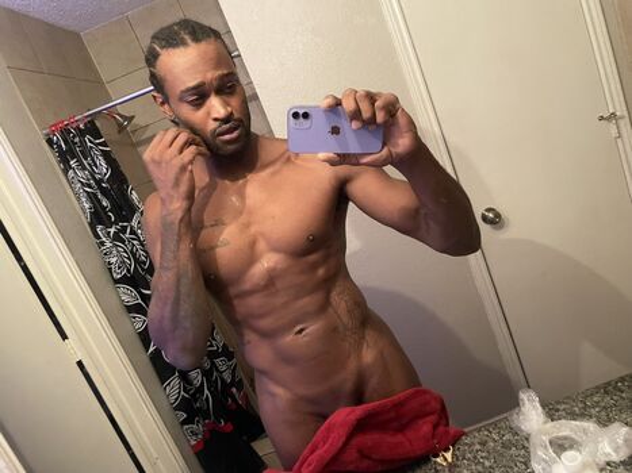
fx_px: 475
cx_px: 316
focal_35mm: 26
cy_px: 236
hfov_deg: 67.3
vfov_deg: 53.0
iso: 500
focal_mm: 4.2
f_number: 1.6
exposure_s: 1/40
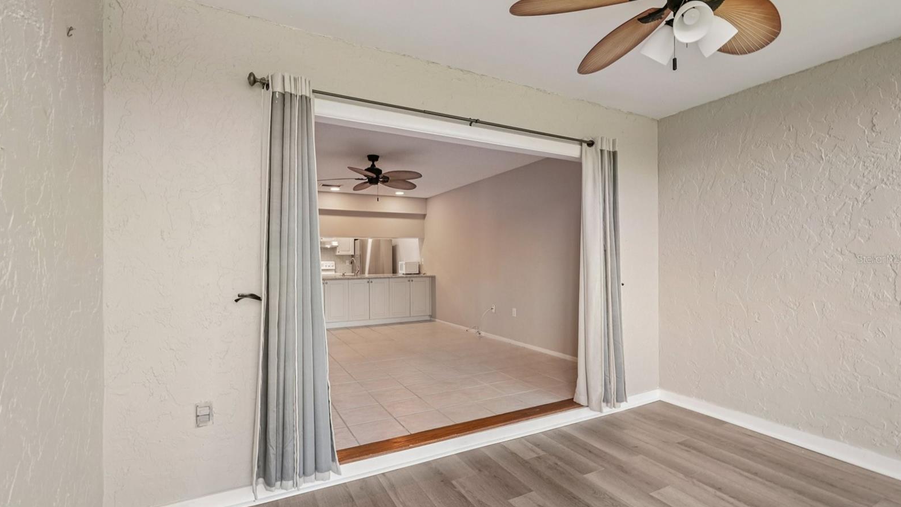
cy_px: 259
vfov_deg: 63.9
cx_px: 451
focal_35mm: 17
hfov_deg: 95.9
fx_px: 406
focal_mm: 16
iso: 400
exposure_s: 1/25
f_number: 8
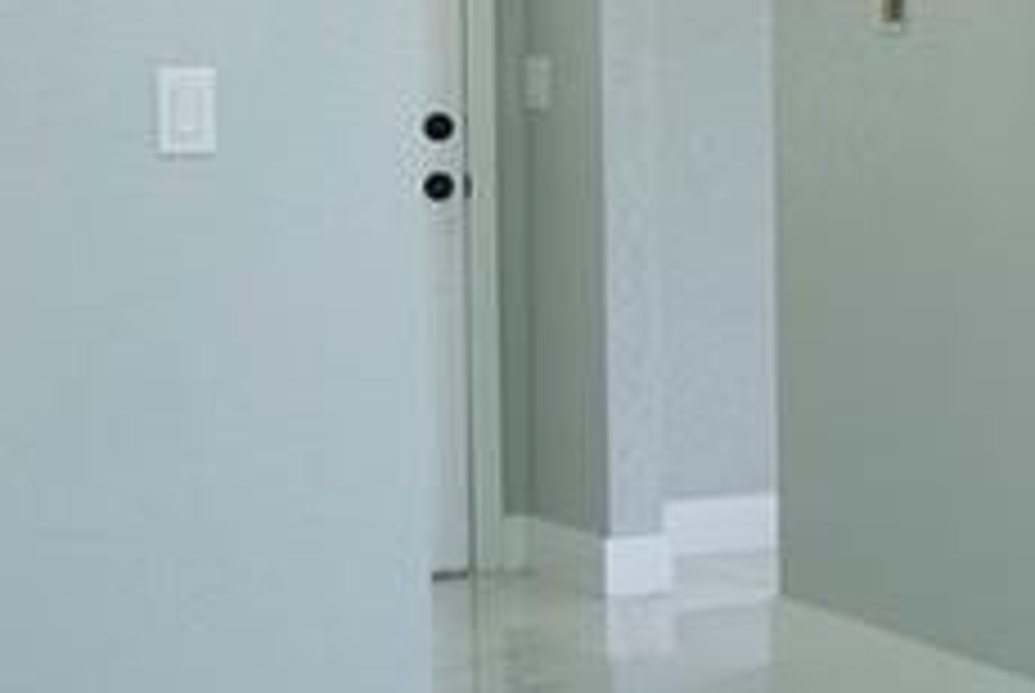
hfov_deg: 13.3
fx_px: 3598
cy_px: 148
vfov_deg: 11.0
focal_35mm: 125
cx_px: 2268
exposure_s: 1/3
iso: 100
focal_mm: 12
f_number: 8
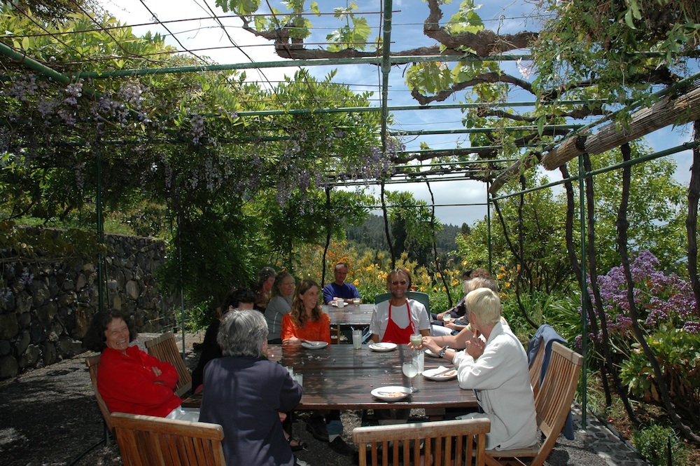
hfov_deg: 67.4
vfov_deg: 47.9
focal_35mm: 27
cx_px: 350
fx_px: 525
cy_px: 233
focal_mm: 18
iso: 200
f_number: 9
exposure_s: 1/320
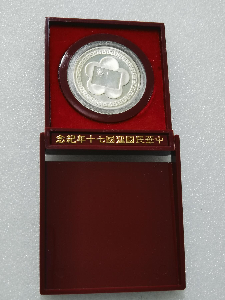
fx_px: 477
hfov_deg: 26.6
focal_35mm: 55
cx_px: 112
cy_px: 150
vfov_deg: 34.9
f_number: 1.9
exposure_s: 1/100
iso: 80
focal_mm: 6.67
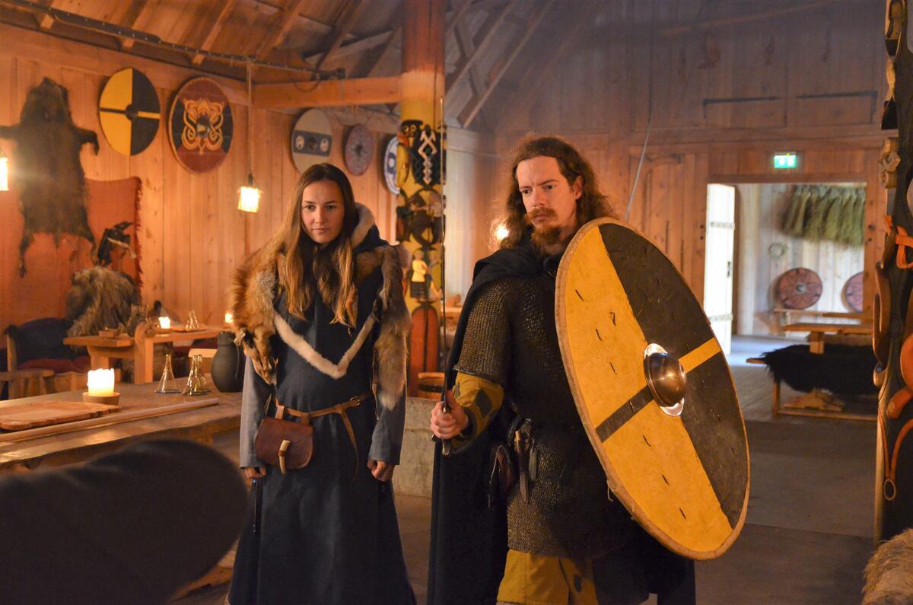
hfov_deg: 45.0
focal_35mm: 44
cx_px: 456
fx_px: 1101
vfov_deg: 30.7
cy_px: 302
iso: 3200
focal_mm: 29
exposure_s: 1/20
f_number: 2.8
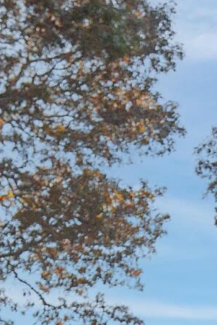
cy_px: 702
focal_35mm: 169
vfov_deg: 10.8
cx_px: 454
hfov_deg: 7.7
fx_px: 1530
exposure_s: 1/640
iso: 200
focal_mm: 17
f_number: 3.5
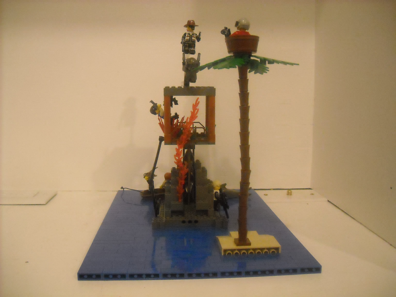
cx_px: 198
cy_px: 148
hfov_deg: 52.6
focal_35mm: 35
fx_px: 400
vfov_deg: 40.7
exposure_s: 1/61
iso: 800
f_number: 2.8
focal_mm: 5.7
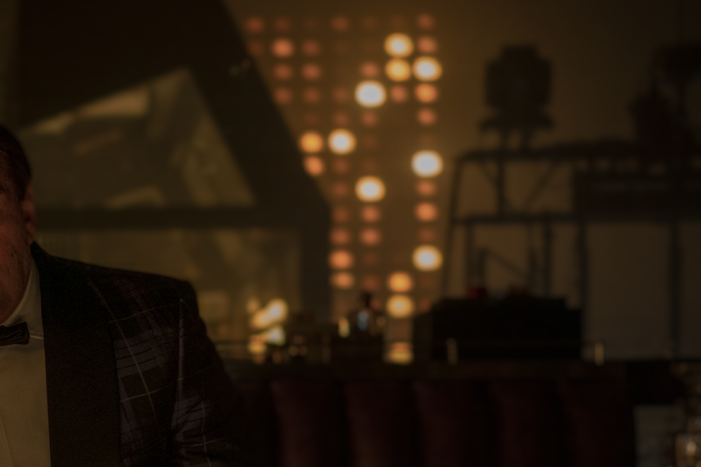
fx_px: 1714
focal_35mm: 88
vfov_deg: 15.1
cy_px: 516
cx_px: -73
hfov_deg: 21.9
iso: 1250
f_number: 1.8
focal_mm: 35
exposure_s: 1/60
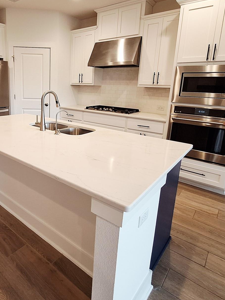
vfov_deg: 75.9
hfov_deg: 59.7
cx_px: 75
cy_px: 129
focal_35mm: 22
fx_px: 191
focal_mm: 1.74
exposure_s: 1/40
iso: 125
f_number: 2.2
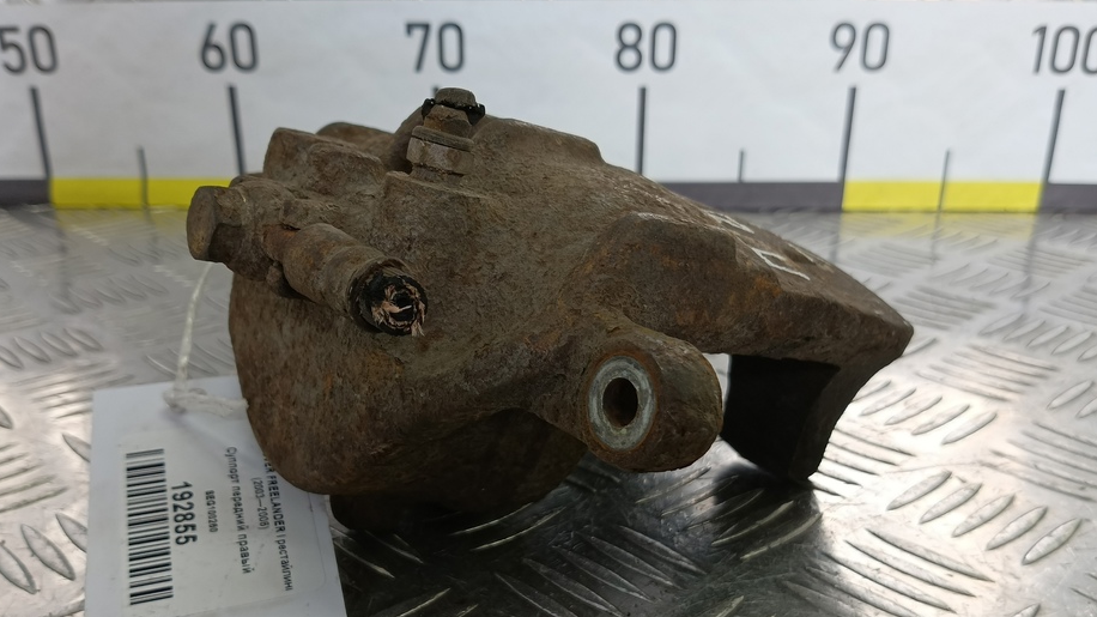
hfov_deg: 67.9
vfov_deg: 41.1
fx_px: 814
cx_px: 539
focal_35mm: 28
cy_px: 394
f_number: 1.6
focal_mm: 4.11
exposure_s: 1/100
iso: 104
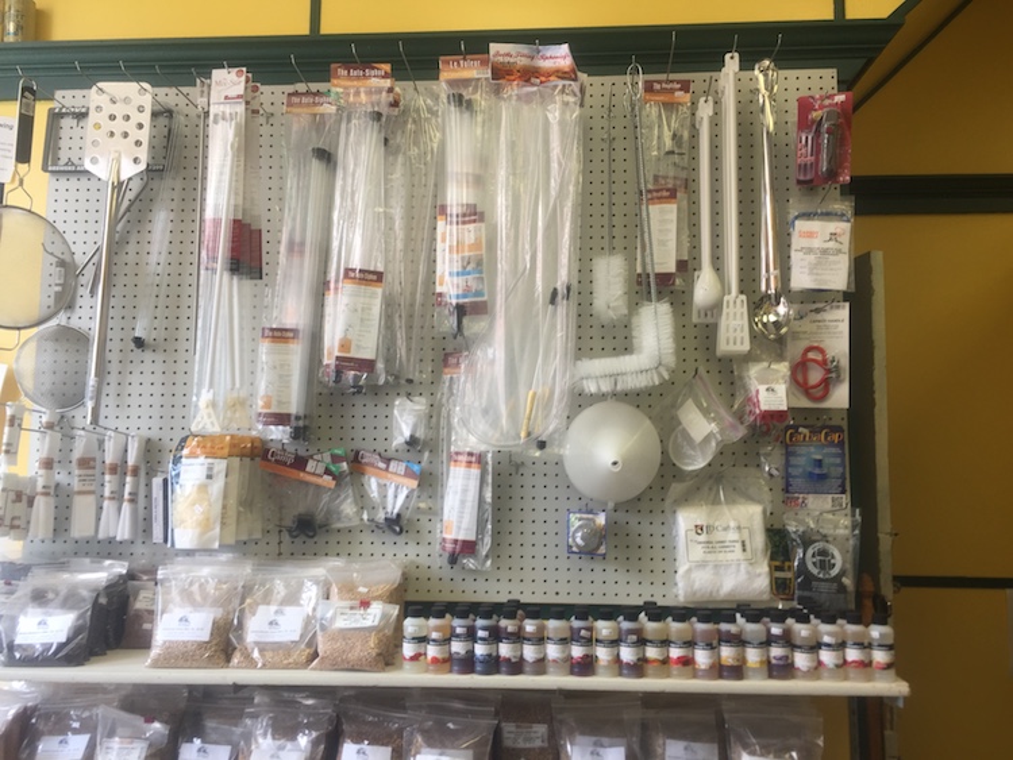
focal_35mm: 29
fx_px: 849
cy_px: 380
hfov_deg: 61.6
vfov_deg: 48.3
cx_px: 506
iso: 32
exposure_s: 1/60
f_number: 2.2
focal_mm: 4.15
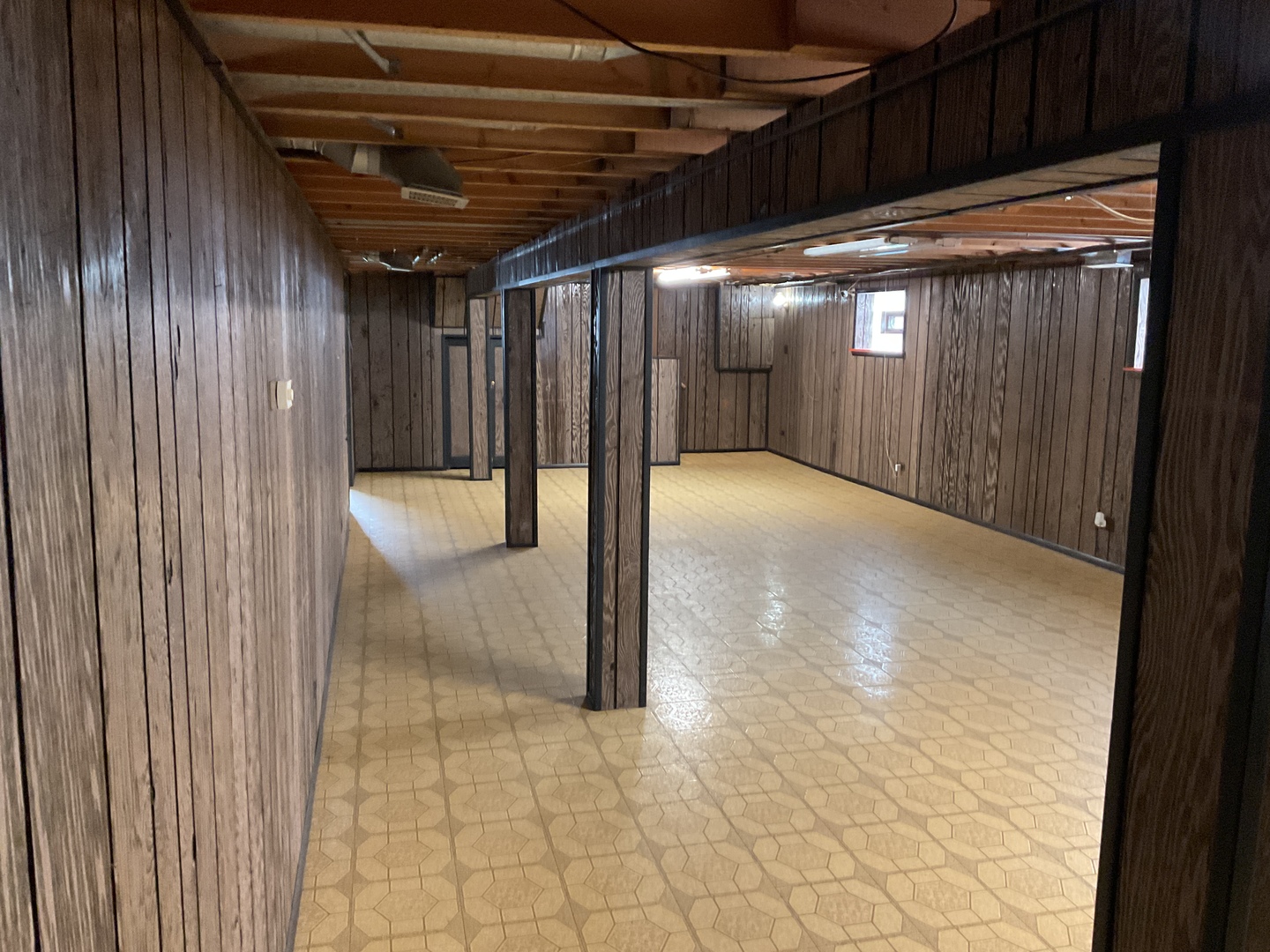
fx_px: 1064
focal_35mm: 29
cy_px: 476
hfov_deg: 61.7
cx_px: 635
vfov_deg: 48.2
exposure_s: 1/30
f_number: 1.8
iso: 400
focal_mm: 3
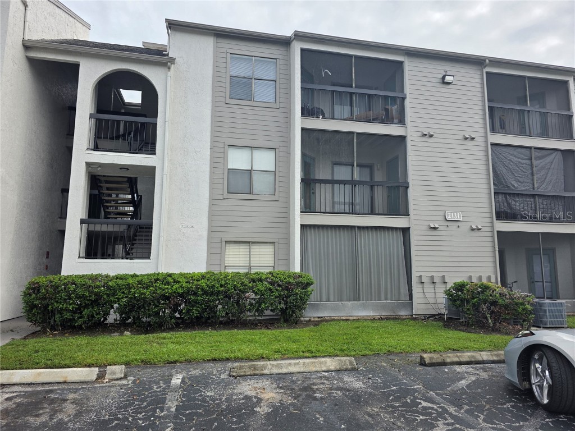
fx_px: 382
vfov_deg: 58.9
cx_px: 288
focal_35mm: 23
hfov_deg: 73.9
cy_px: 216
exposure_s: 1/3246
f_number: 1.7
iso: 80
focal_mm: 6.3
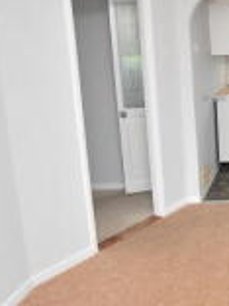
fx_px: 428
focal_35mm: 48
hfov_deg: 24.9
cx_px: 317
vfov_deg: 39.0
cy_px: 115
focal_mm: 11
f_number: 4
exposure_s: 1/60
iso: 100
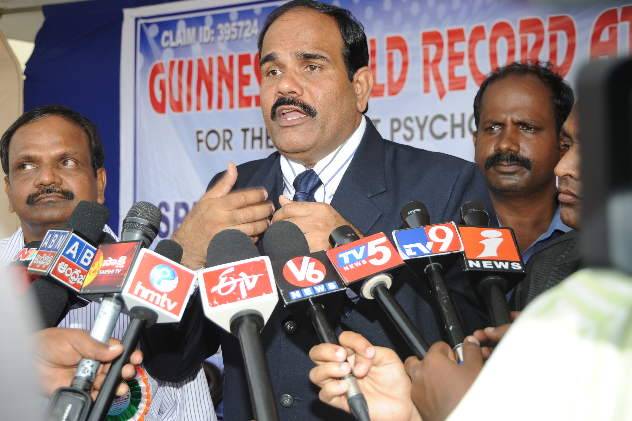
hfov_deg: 34.0
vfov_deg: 23.0
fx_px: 1035
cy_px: 201
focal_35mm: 59
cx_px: 309
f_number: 6.3
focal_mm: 48
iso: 200
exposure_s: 1/160
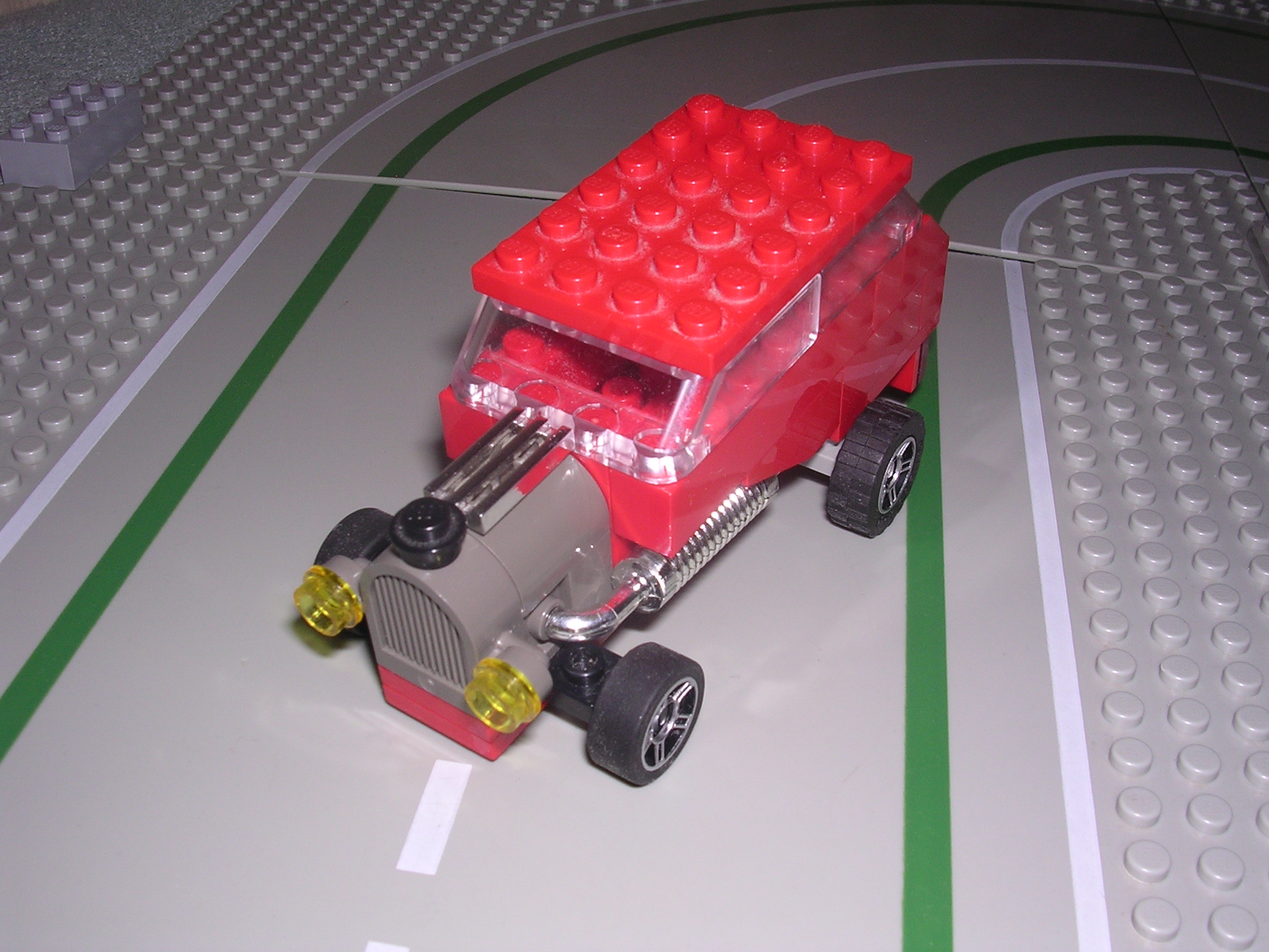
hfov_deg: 49.0
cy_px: 476
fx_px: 1393
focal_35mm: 38
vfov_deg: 37.7
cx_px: 634
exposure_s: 1/60.1
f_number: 5.6
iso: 100
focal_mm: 5.8
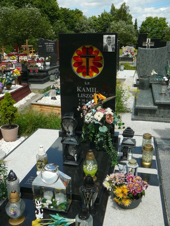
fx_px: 229
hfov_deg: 40.7
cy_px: 113
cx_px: 85
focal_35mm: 35
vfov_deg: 52.6
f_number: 5
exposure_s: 1/400
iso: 80
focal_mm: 5.2
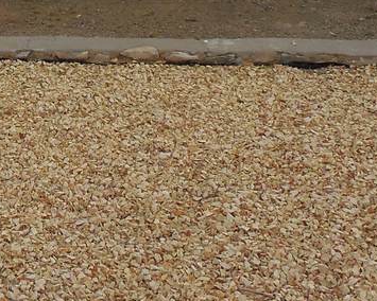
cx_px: -34
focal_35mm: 88
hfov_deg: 20.7
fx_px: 982
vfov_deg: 16.3
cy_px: -121
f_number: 3.7
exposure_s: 1/800
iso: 125
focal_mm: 4.5
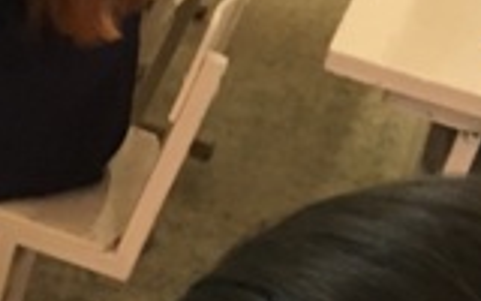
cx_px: -51
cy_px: 656
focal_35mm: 123
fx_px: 1612
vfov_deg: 9.7
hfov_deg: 16.4
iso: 160
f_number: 2.2
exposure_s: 1/33
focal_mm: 4.15
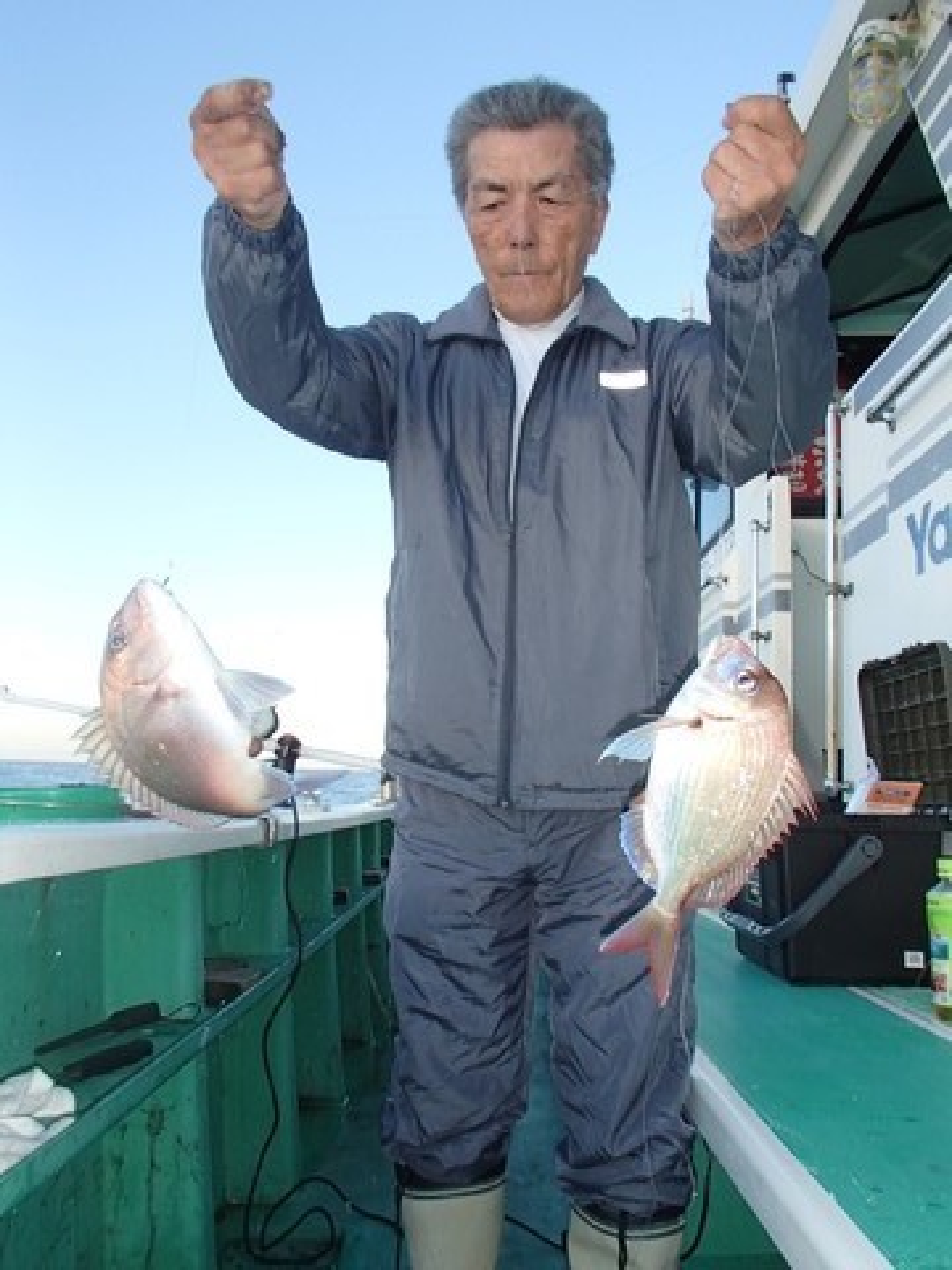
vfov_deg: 63.4
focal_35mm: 28
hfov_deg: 49.7
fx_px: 1027
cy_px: 635
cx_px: 476
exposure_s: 1/160
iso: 100
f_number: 3.9
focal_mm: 5
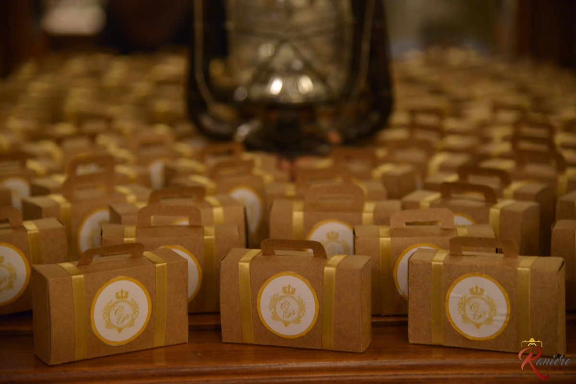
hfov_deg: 20.4
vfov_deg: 13.7
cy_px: 192
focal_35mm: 100
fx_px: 1600
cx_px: 288
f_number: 4
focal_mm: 100
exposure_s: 1/60
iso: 3200
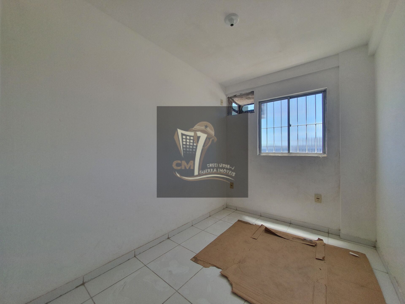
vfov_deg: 89.9
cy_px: 152
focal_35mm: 13
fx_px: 152
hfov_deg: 106.2
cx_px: 202
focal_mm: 1.8
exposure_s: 1/298
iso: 50
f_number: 2.2
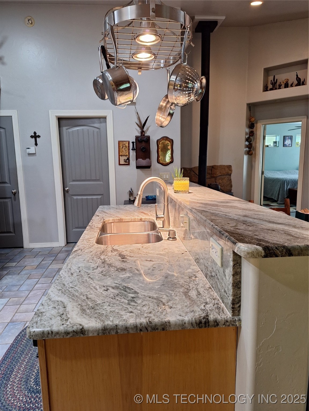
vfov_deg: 73.9
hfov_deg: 58.9
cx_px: 154
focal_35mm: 23
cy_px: 206
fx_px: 274
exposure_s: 1/40
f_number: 1.8
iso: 100
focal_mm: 5.54
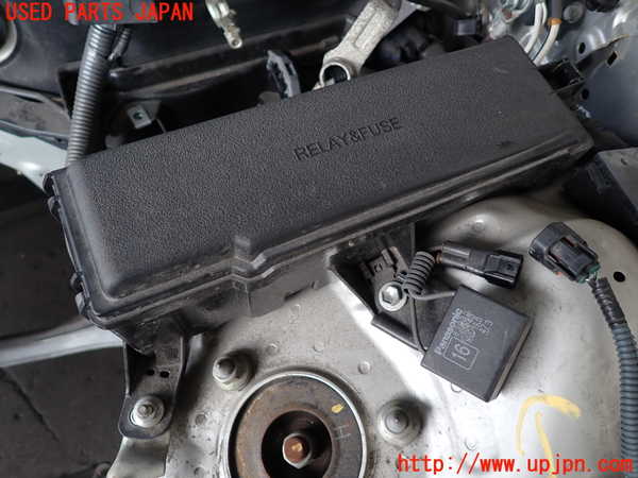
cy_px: 239
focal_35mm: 25
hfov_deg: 69.4
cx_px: 319
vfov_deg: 54.9
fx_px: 461
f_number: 2
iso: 100
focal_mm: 4.5
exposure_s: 1/100
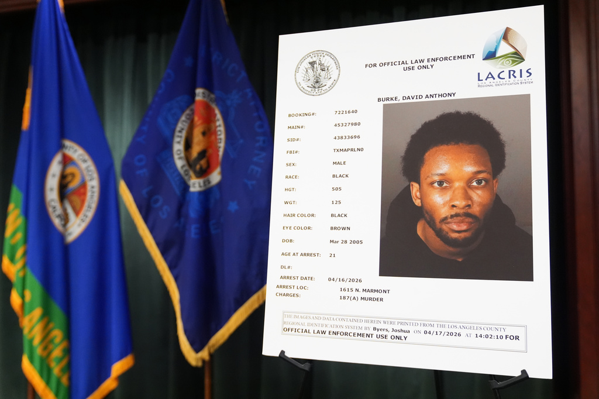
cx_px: 300
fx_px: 566
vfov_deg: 38.9
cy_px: 200
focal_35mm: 34
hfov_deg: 55.8
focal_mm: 34
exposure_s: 1/250
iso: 4000
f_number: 2.8
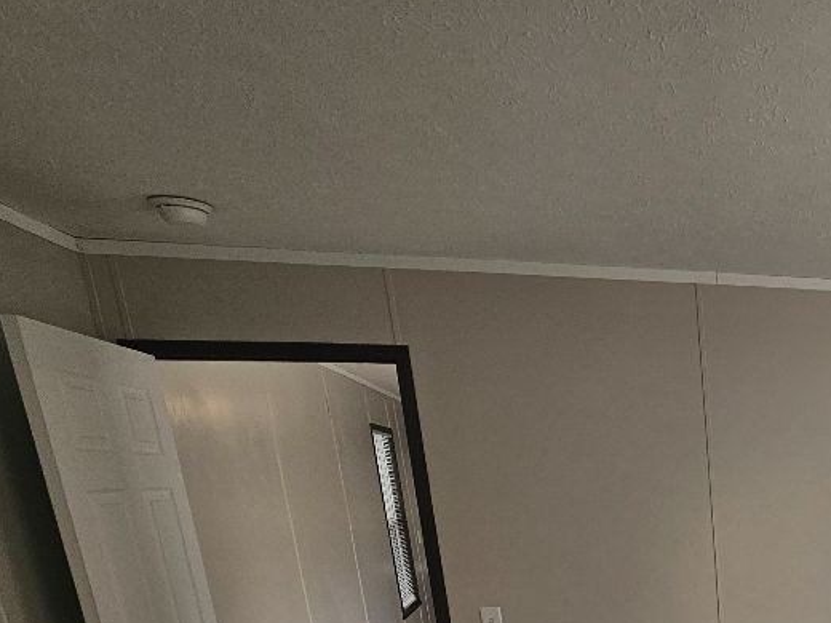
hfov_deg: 49.2
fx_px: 720
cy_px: 674
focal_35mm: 30
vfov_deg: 39.1
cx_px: 829
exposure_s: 1/120
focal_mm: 2.2
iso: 64
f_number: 2.2
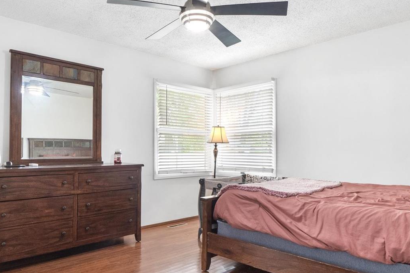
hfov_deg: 71.4
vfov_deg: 51.2
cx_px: 191
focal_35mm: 25
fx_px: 285
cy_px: 147
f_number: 10
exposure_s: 1/3
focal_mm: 8
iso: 400
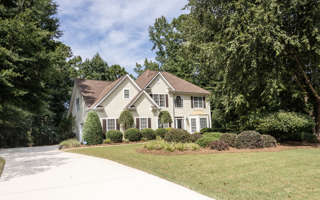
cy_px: 106
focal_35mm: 27
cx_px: 161
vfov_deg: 46.0
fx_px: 235
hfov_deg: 68.4
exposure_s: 1/4000
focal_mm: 24
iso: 1000
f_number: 6.3
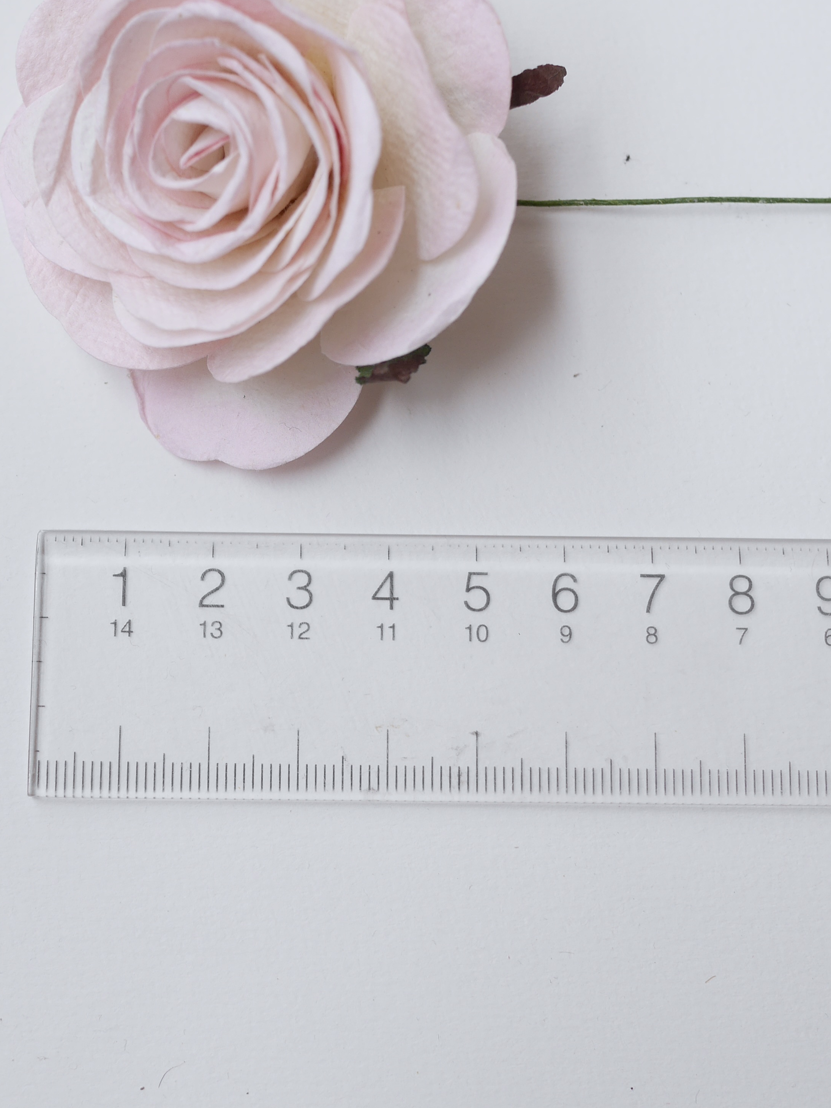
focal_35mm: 63
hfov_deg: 23.2
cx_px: 316
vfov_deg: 30.7
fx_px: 2016
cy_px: 458
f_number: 3.2
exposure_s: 1/320
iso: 200
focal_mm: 20
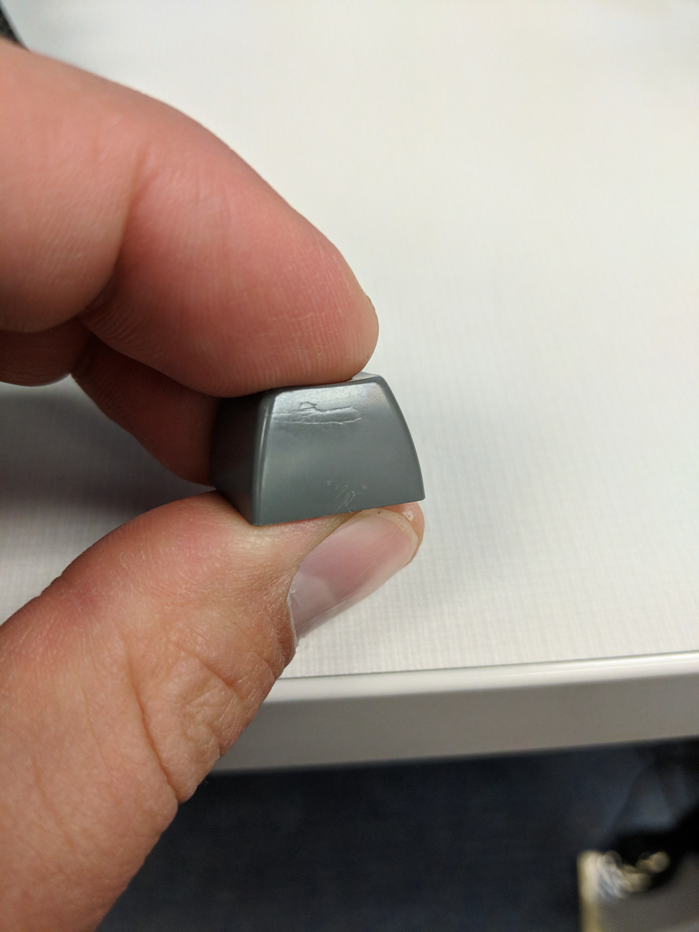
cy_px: 466
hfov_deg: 51.4
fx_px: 727
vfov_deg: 65.3
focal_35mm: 27
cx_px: 350
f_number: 1.8
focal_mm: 4.44
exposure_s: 1/120
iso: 339
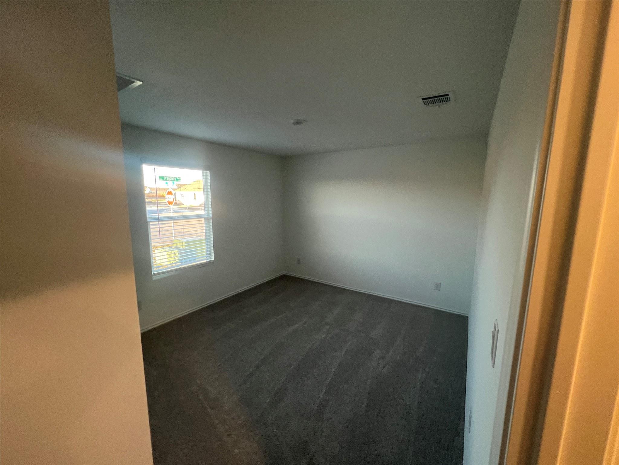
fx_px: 232
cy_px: 232
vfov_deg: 89.9
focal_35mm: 13
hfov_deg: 106.2
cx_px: 310
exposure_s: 1/60
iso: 125
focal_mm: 1.57
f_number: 1.8
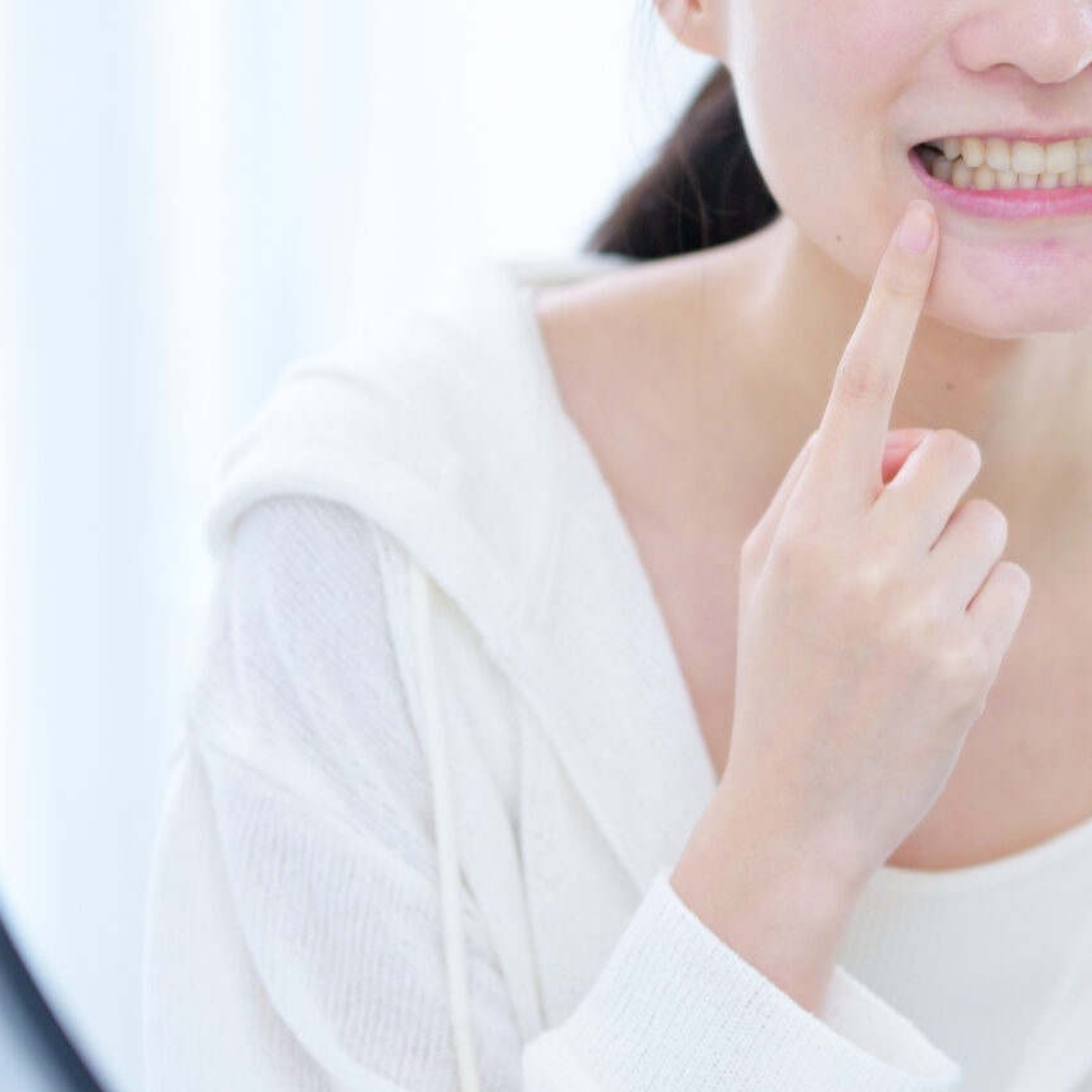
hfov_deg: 8.0
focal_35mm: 217
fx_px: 7745
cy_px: 294
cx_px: 1410
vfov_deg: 8.1
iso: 400
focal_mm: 85
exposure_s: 1/250
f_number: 1.4
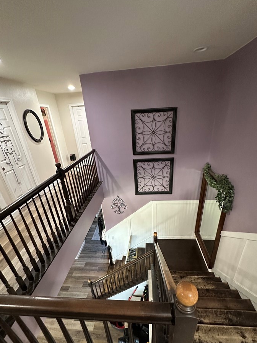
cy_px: 191
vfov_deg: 94.1
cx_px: 131
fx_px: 158
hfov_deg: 78.1
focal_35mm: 16
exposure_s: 1/60
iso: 640
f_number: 2.2
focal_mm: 2.22
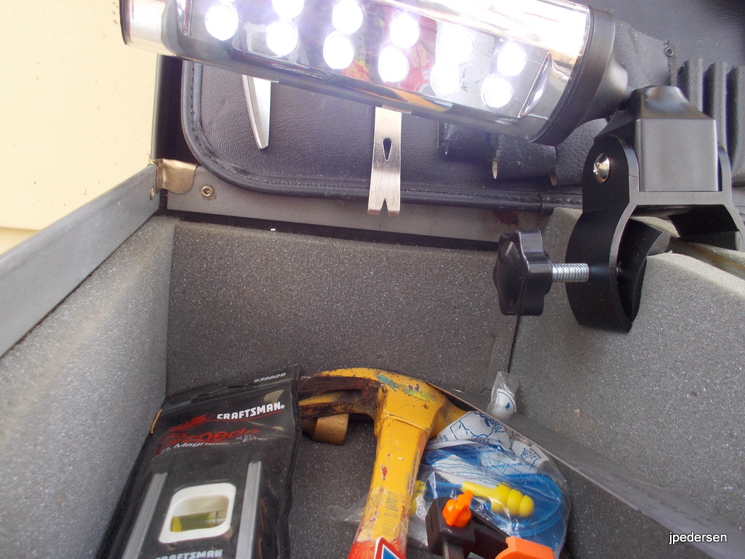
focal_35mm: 29
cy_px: 280
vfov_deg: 48.2
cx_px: 372
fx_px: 624
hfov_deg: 61.7
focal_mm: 4.1
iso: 80
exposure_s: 1/25
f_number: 3.3
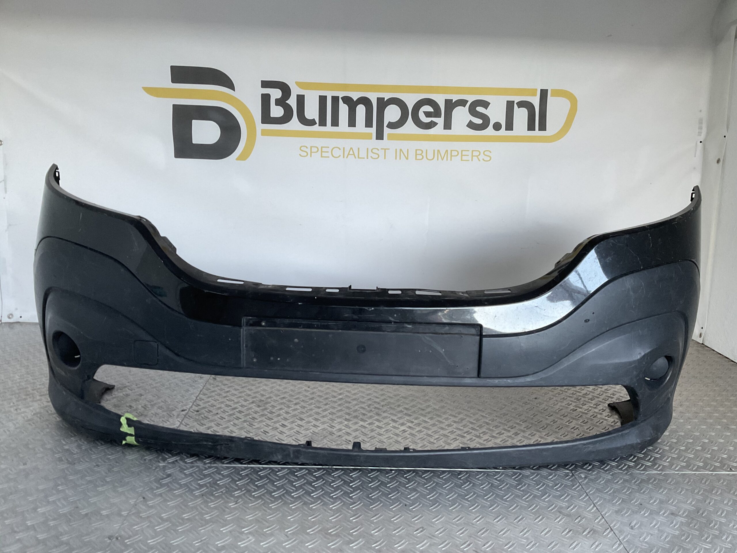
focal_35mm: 29
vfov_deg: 48.2
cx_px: 368
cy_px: 276
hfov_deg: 61.7
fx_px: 617
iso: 80
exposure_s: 1/60
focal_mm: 3
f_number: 1.8
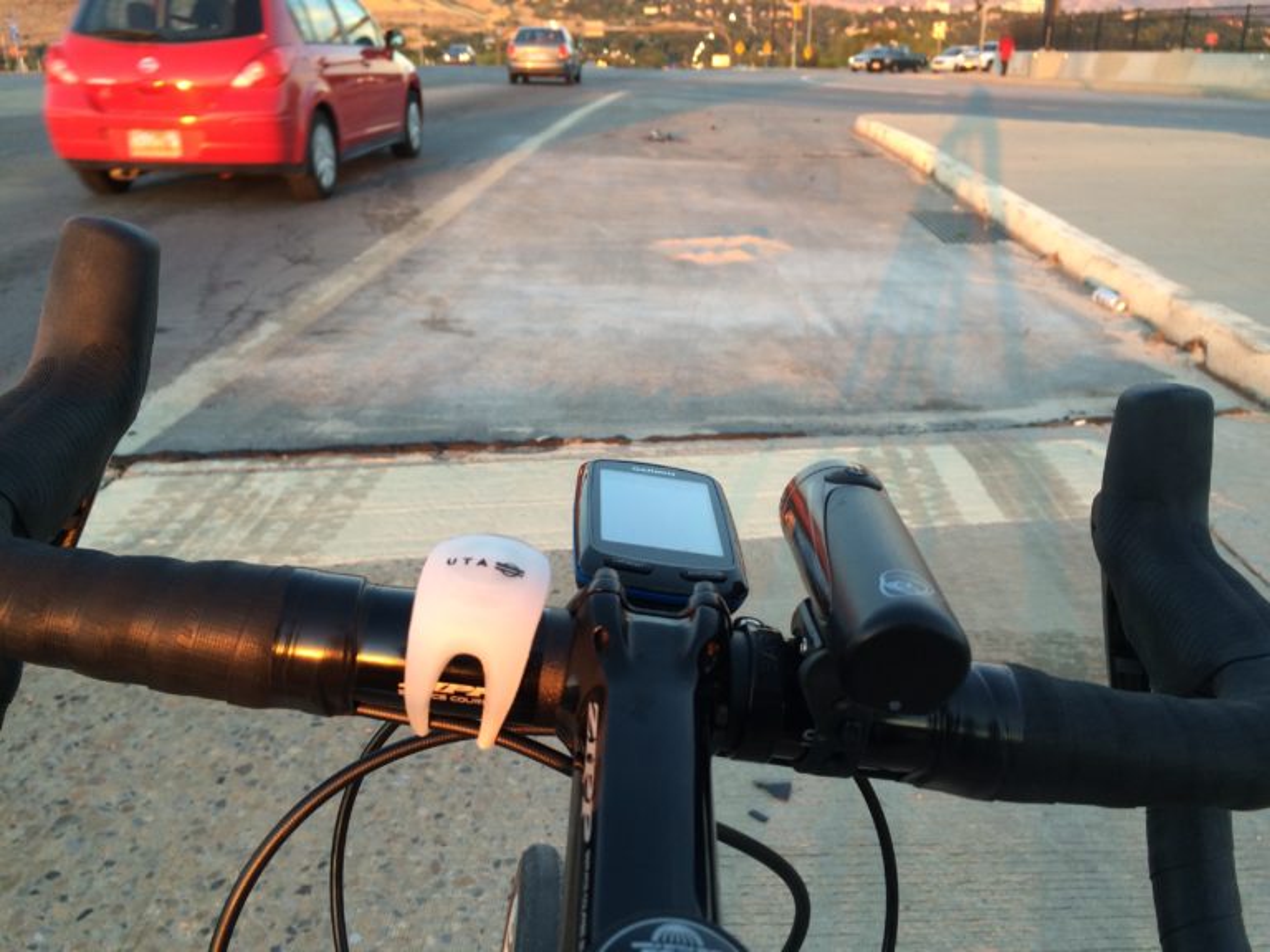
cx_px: 635
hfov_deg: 61.7
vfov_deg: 48.2
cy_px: 476
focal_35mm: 29
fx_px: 1064
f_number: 2.2
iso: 40
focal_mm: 4.15
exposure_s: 1/60
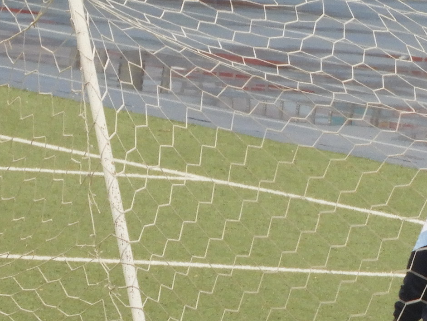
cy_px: 222
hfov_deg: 1.6
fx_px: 15386
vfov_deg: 1.2
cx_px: 428
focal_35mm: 1247
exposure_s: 1/125
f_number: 5.6
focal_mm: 64.5
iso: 250
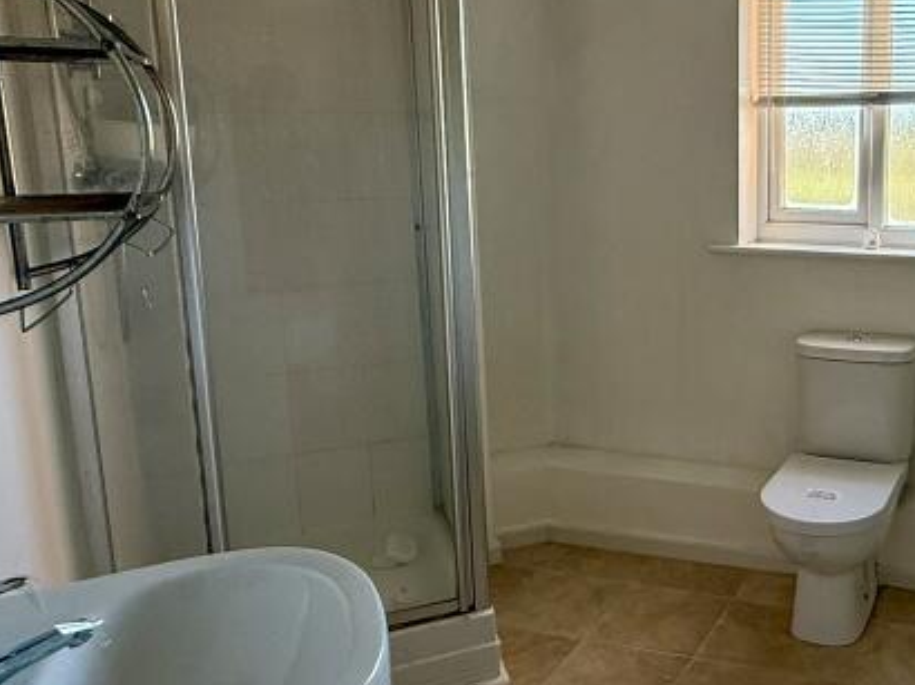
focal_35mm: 35
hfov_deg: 47.9
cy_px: 292
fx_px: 925
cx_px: 801
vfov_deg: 40.6
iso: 200
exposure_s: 1/99
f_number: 2.2
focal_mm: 2.22
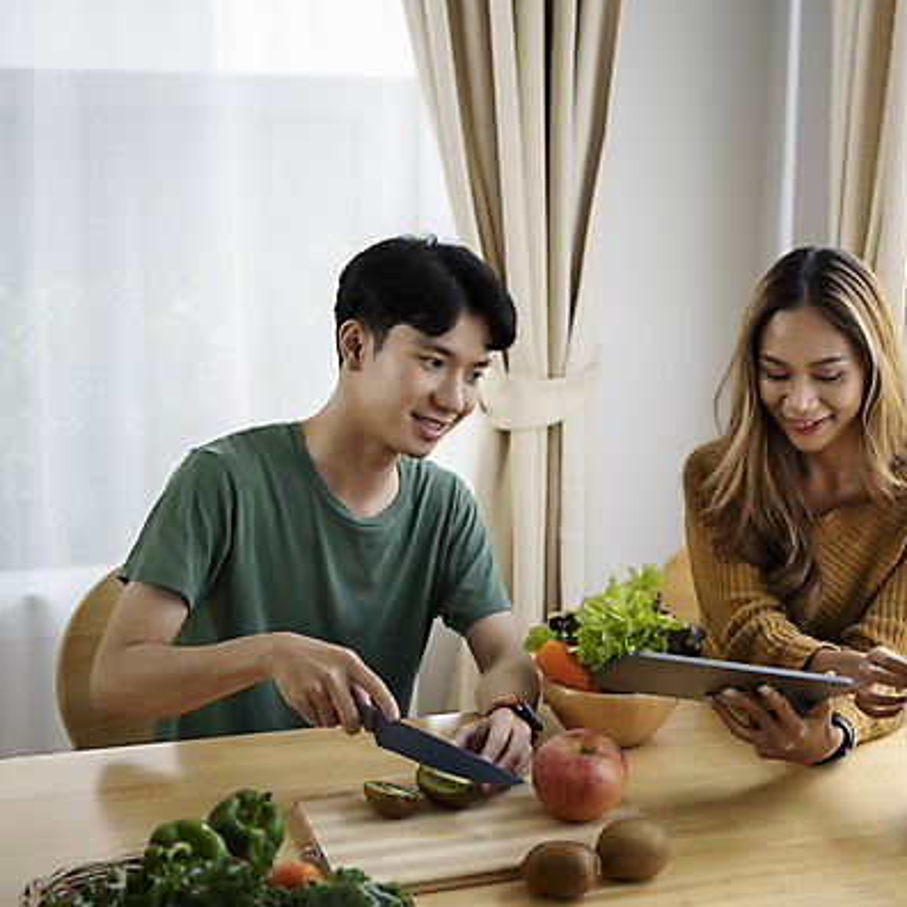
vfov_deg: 29.6
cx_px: 575
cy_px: 454
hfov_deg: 29.4
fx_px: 1719
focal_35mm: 58
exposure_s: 1/320
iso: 640
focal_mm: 45
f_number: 2.8
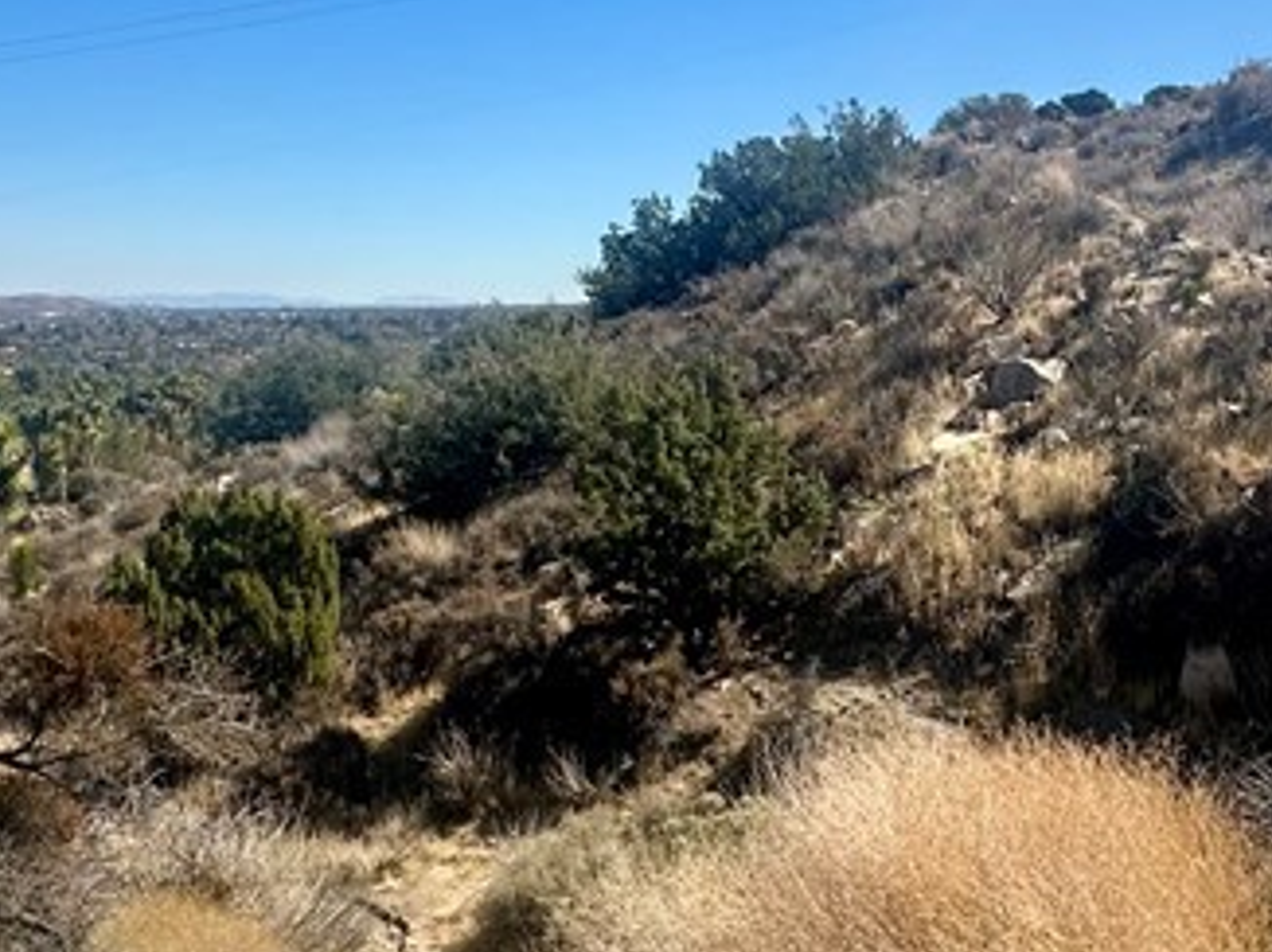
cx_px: 905
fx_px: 1616
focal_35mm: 44
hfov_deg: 42.1
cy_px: 468
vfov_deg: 32.8
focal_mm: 2.22
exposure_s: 1/1795
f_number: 2.2
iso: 40
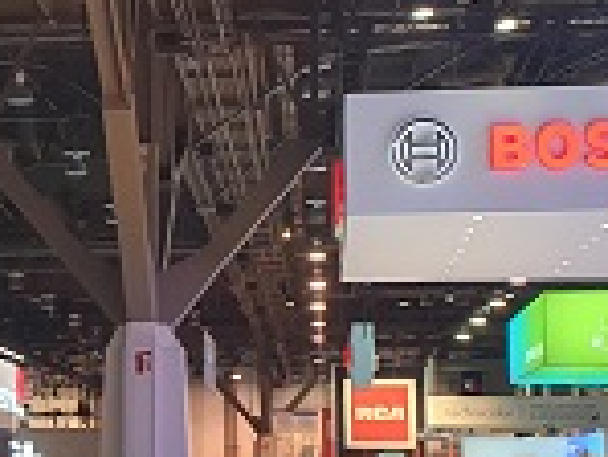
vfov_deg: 14.7
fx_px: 1775
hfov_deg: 19.1
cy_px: 255
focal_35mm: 101
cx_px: 82
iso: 250
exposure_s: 1/60
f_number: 2.4
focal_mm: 4.32
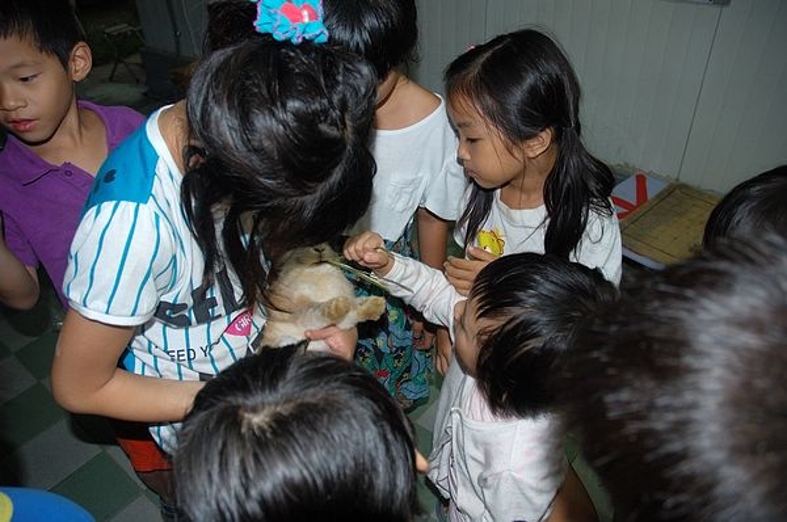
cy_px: 261
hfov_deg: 67.5
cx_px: 394
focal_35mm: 27
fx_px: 589
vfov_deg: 47.8
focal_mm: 18
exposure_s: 1/60
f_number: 3.5
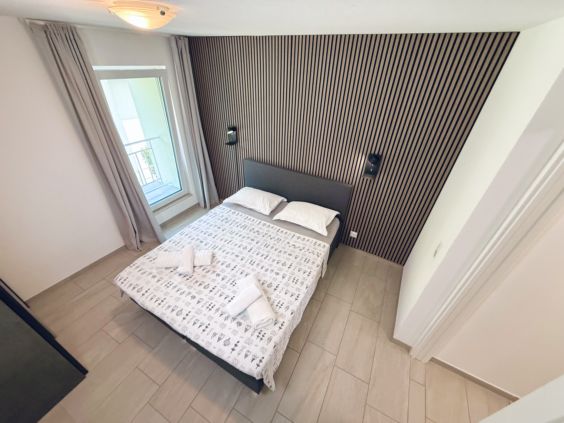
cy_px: 212
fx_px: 228
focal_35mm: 14
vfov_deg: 85.7
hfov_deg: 102.1
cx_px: 282
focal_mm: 2.22
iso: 250
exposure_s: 1/100
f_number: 2.2
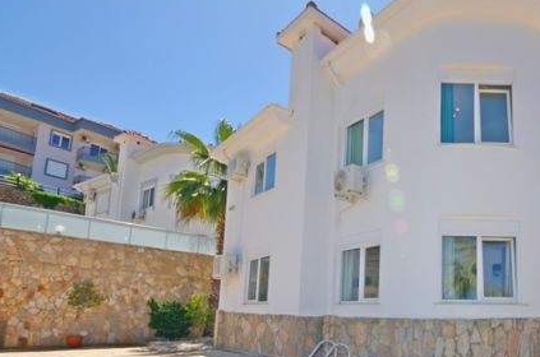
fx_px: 374
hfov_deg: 66.7
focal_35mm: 25
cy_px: 264
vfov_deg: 49.2
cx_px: 412
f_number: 10
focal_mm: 10
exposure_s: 1/250
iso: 100
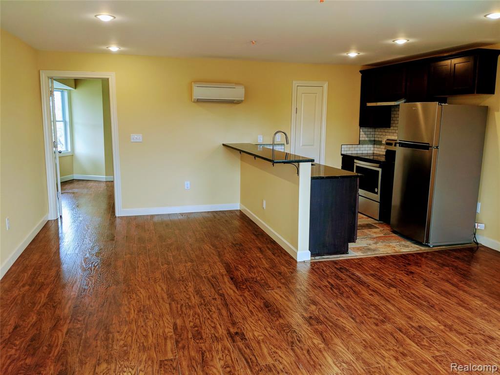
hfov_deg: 65.3
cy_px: 188
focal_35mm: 27
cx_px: 250
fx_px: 390
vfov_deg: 51.4
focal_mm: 4.44
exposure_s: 1/125
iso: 84
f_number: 1.8
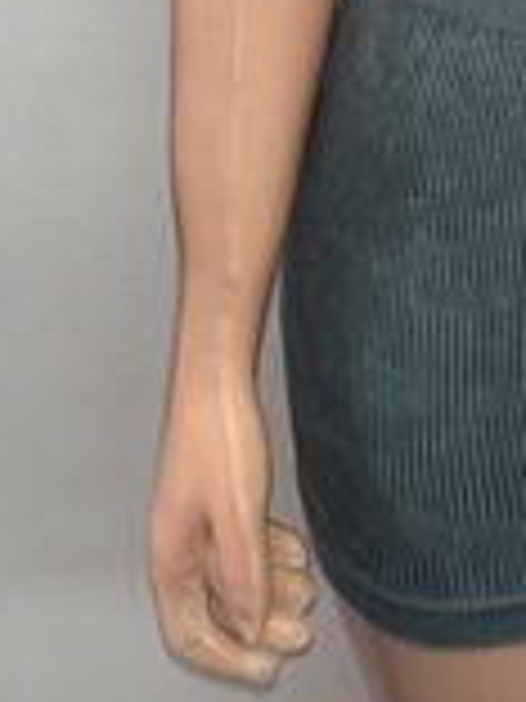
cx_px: 656
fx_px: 1803
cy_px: -376
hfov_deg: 15.9
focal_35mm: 89
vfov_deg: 19.1
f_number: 1.6
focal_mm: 5.96
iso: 40
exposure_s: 1/32
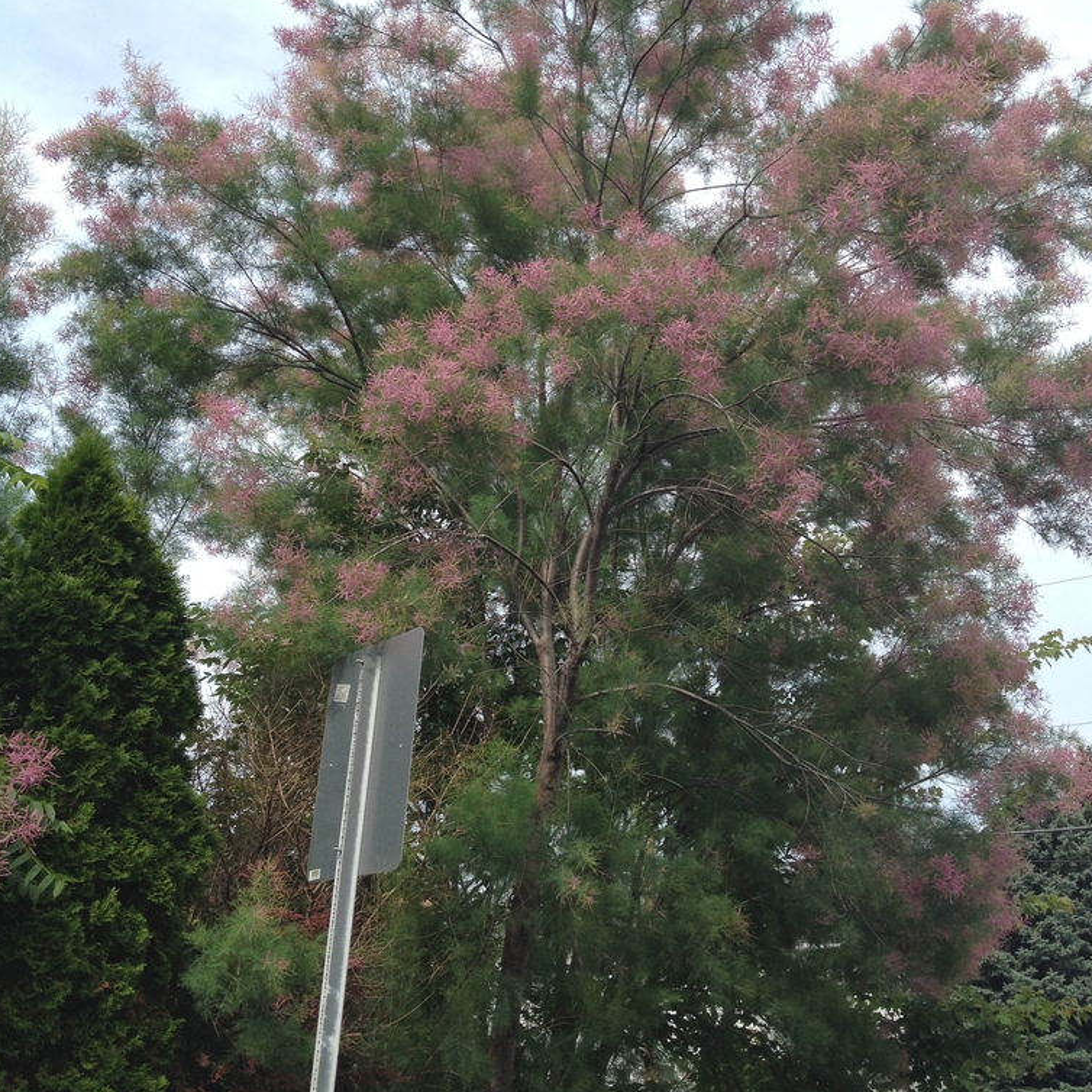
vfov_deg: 39.9
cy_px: 446
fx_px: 1499
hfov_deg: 40.0
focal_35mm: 42
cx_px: 550
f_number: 2.4
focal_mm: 4.28
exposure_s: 1/1042
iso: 50
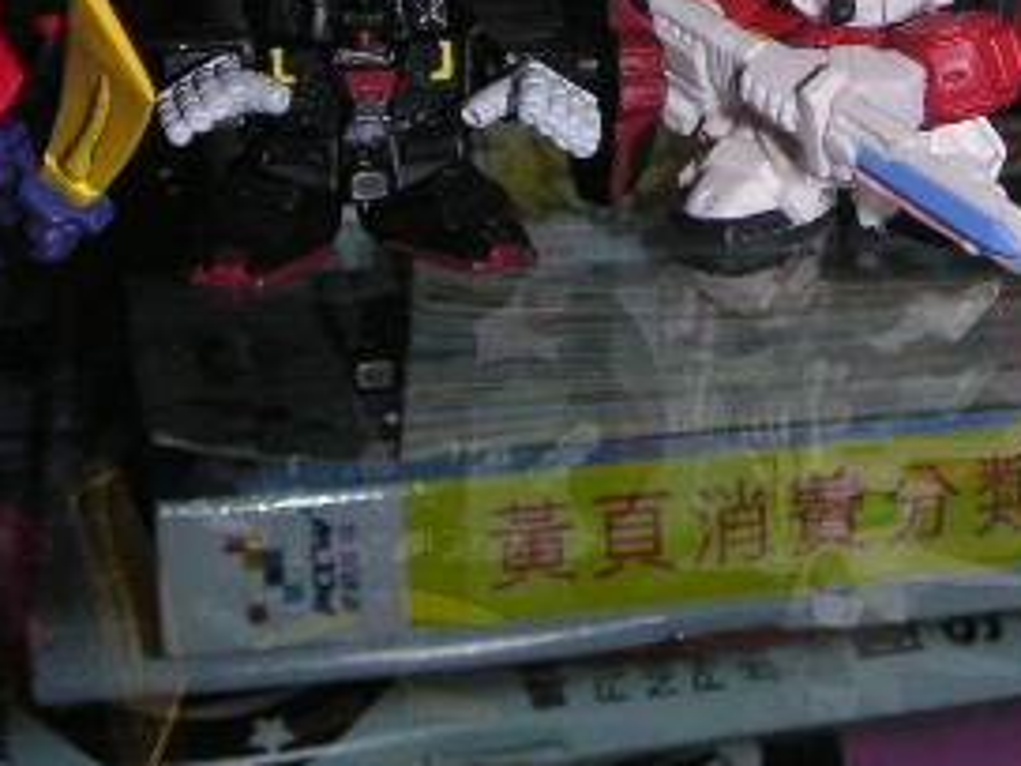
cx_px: 713
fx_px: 2566
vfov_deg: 16.5
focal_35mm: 87
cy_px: -75
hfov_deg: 22.4
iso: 160
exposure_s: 1/45
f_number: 6.7
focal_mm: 5.7
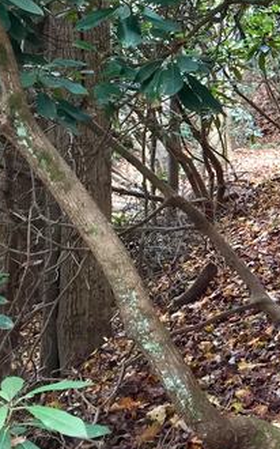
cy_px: 199
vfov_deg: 23.8
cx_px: 493
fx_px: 1063
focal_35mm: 87
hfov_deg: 13.6
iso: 80
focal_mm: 4.15
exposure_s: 1/30
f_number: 2.2
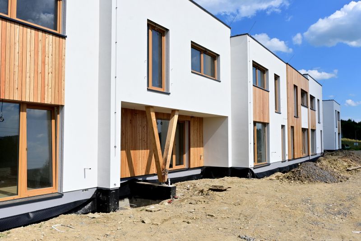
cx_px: 180
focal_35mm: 32
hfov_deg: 59.5
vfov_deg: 41.7
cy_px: 120
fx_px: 316
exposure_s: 1/800
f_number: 10
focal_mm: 21
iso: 320
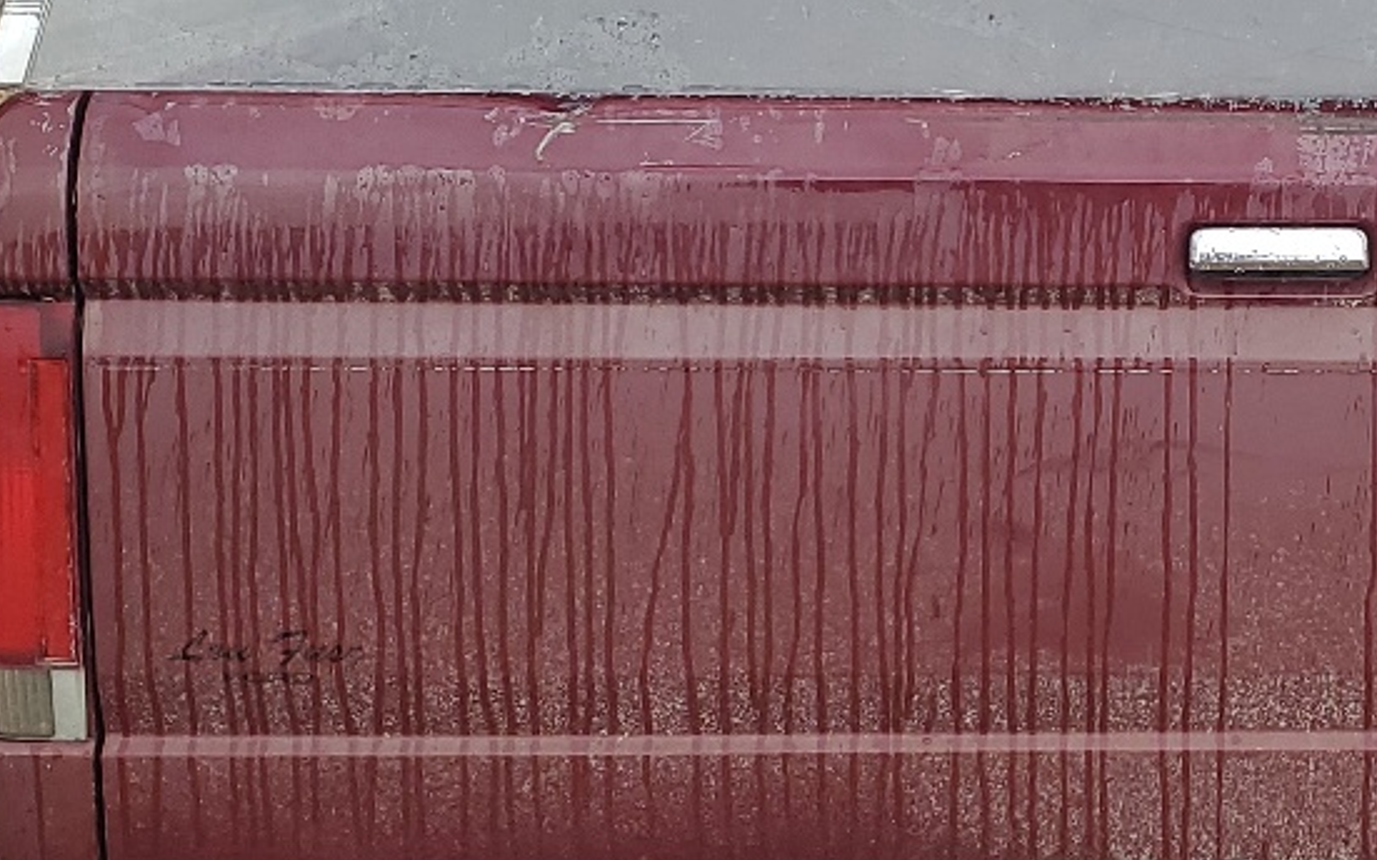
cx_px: 1282
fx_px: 3001
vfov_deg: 16.3
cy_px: 420
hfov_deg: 24.9
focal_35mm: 80
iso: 50
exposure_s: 1/476
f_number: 1.5
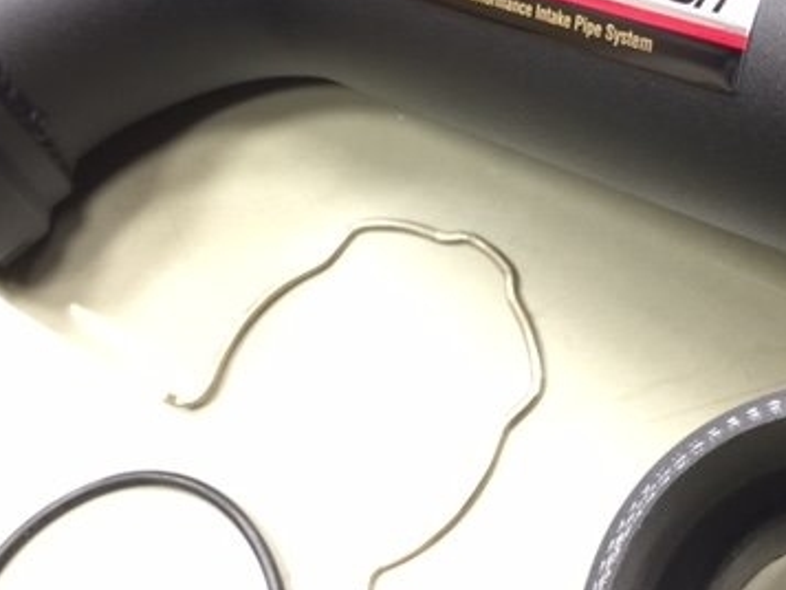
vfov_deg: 27.9
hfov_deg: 36.4
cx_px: 528
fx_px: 1181
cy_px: 211
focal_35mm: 52
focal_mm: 4.15
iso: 100
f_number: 2.2
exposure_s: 1/15
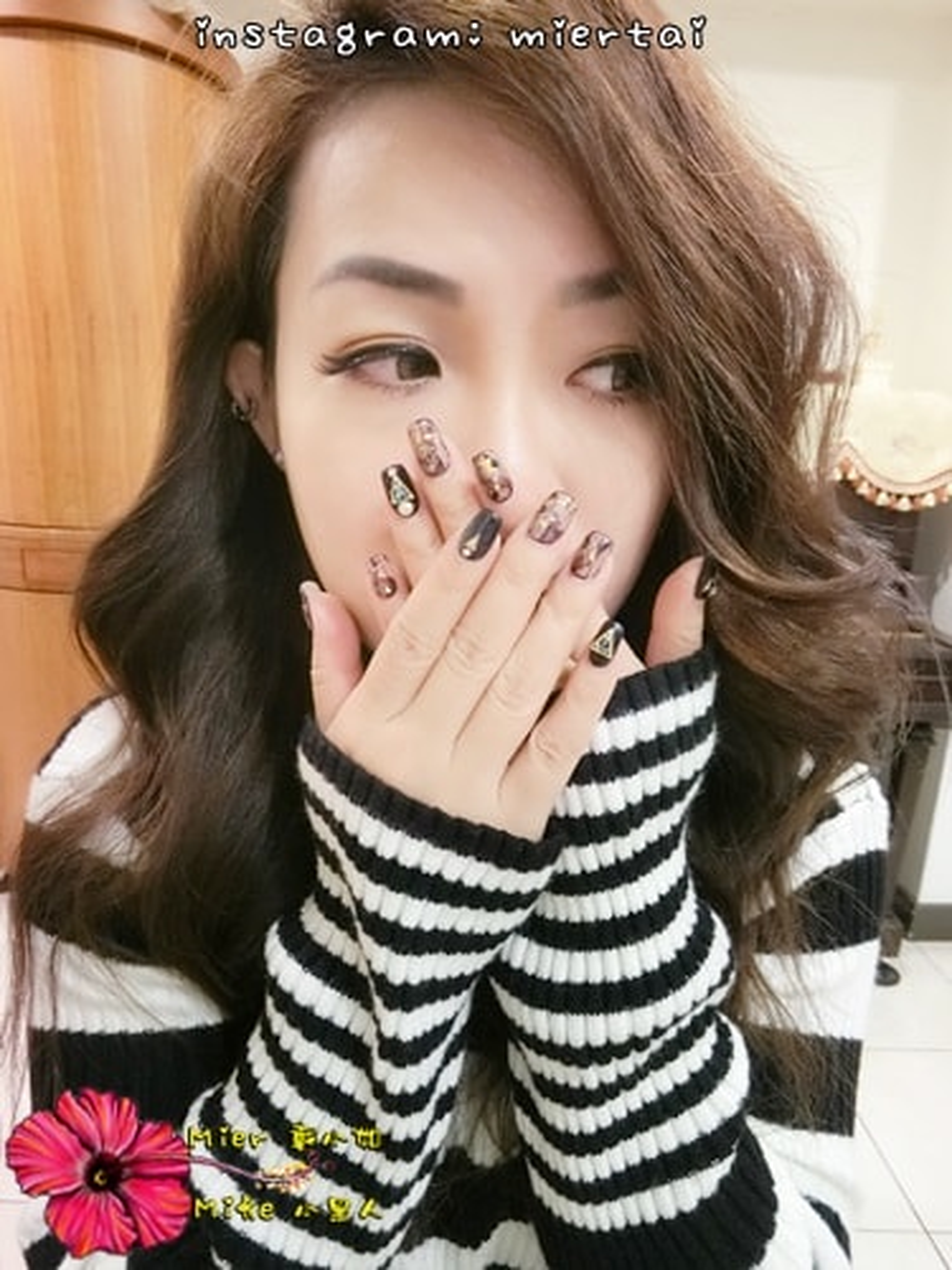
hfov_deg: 63.4
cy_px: 635
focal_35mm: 21
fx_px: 770
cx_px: 476
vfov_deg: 79.0
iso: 800
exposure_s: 1/20
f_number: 2.8
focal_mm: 4.58
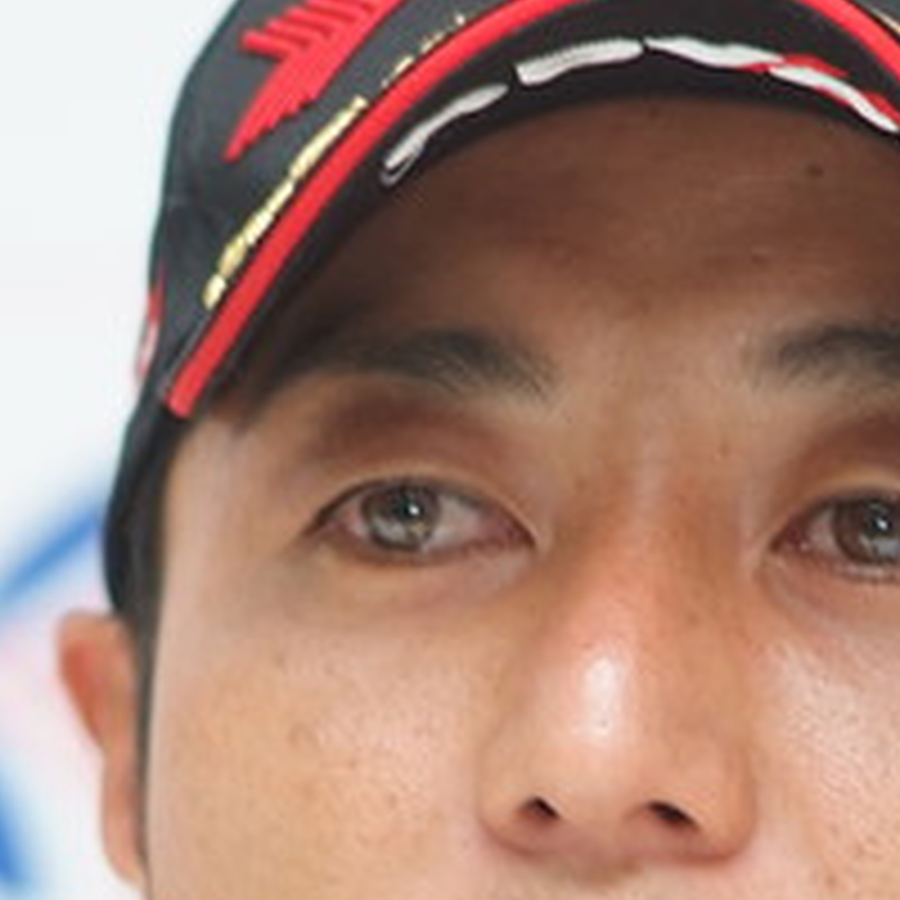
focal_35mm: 826
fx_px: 24297
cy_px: 891
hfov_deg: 2.1
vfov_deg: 2.1
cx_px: 464
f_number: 2.8
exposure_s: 1/125
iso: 320
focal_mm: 180
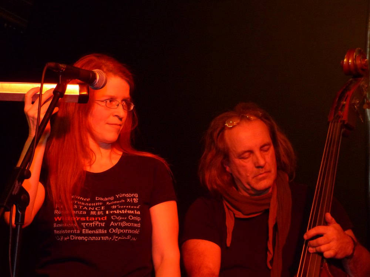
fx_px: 1347
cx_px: 185
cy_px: 138
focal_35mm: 126
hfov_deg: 15.6
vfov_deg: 11.8
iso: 400
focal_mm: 22.6
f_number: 2.8
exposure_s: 1/60
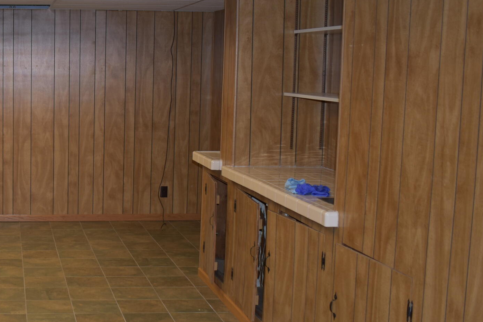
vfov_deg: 23.4
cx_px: 33
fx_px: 778
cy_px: 179
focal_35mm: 58
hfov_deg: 32.5
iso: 200
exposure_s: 1/40
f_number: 3.5
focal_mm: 18
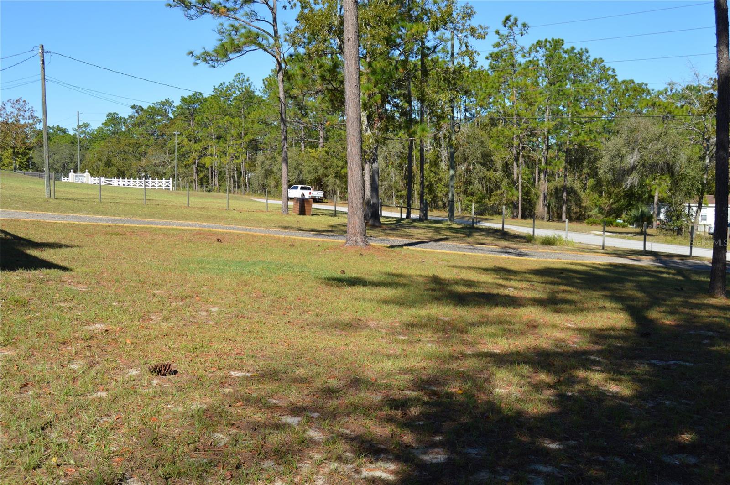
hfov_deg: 53.2
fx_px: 729
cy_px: 242
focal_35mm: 36
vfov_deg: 36.8
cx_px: 365
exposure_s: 1/250
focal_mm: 24
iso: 100
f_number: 8
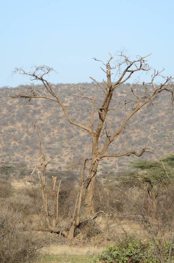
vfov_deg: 12.5
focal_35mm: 165
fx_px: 1203
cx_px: 87
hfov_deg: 8.3
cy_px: 132
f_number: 5.6
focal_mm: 110
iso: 160
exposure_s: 1/400
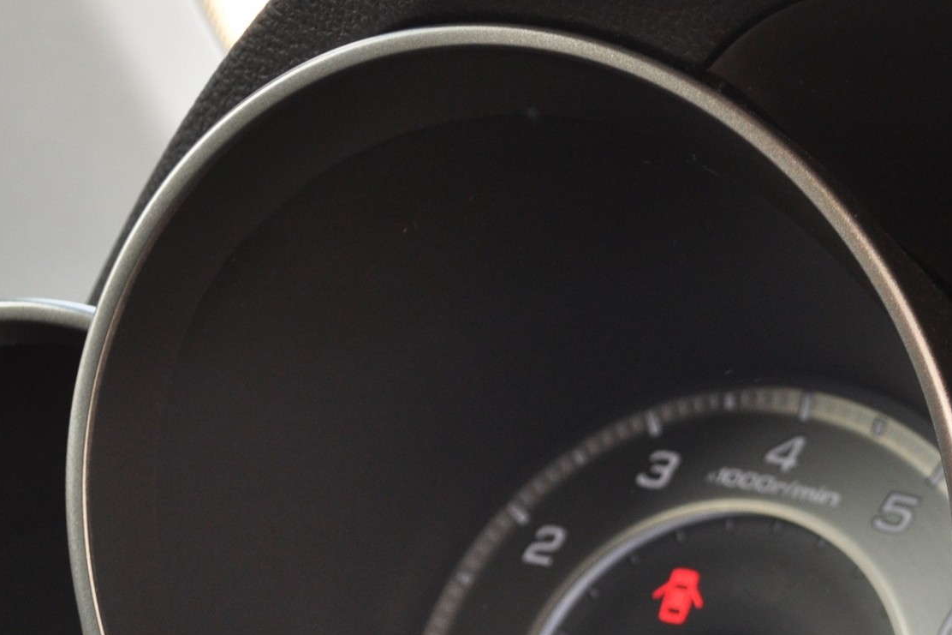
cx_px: 861
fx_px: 3384
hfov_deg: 15.8
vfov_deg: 10.6
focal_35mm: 128
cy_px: 581
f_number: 5
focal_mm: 38
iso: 400
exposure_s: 1/100
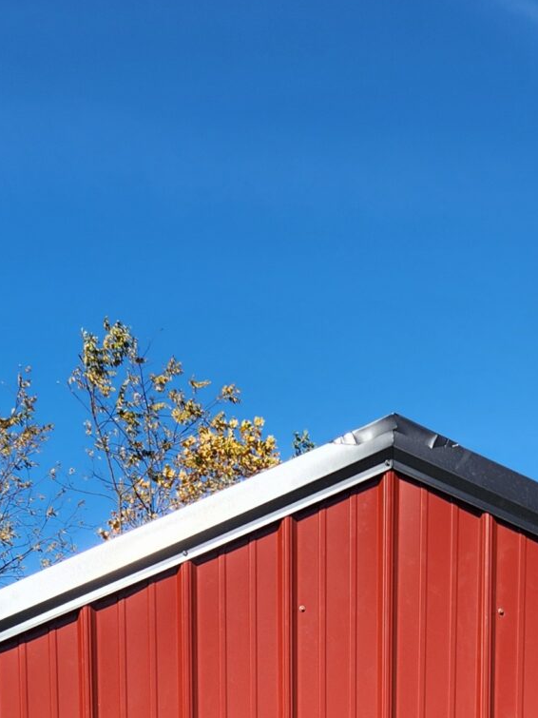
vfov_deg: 20.5
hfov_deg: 18.8
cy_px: 1145
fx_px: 1617
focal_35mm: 78
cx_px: 390
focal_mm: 5.4
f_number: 1.8
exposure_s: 1/1567
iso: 20
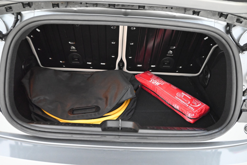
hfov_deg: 61.9
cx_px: 124
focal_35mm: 30
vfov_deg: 43.6
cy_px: 82
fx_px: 206
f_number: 4.8
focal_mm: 30
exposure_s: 1/60
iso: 12800
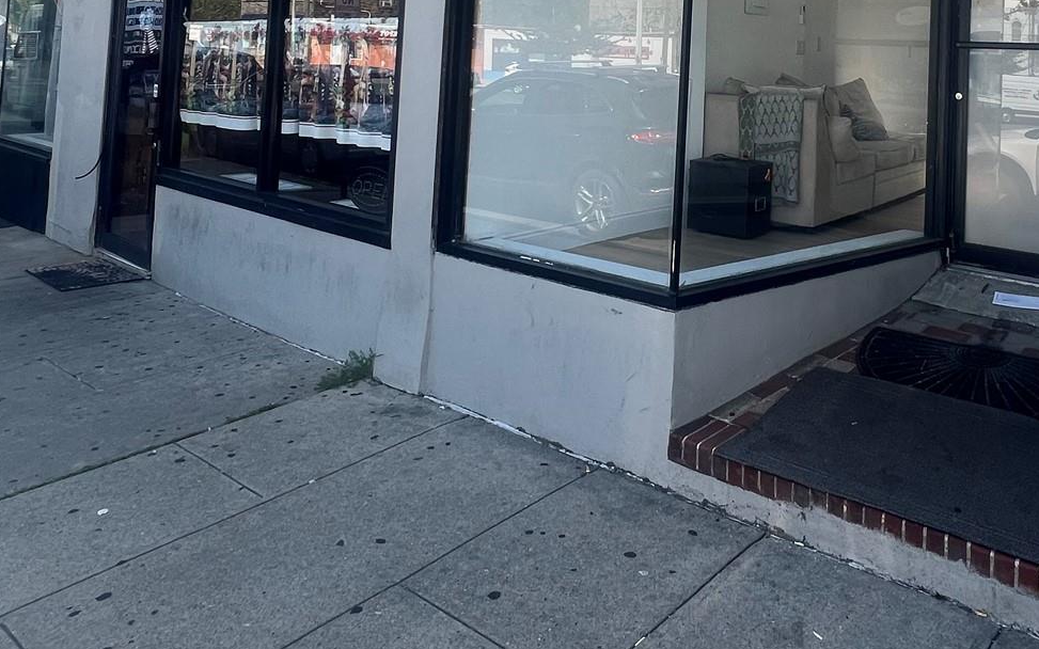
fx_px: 821
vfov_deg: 38.5
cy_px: 6
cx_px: 710
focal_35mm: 29
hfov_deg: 62.7
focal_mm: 1.57
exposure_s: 1/352
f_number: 1.8
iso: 32
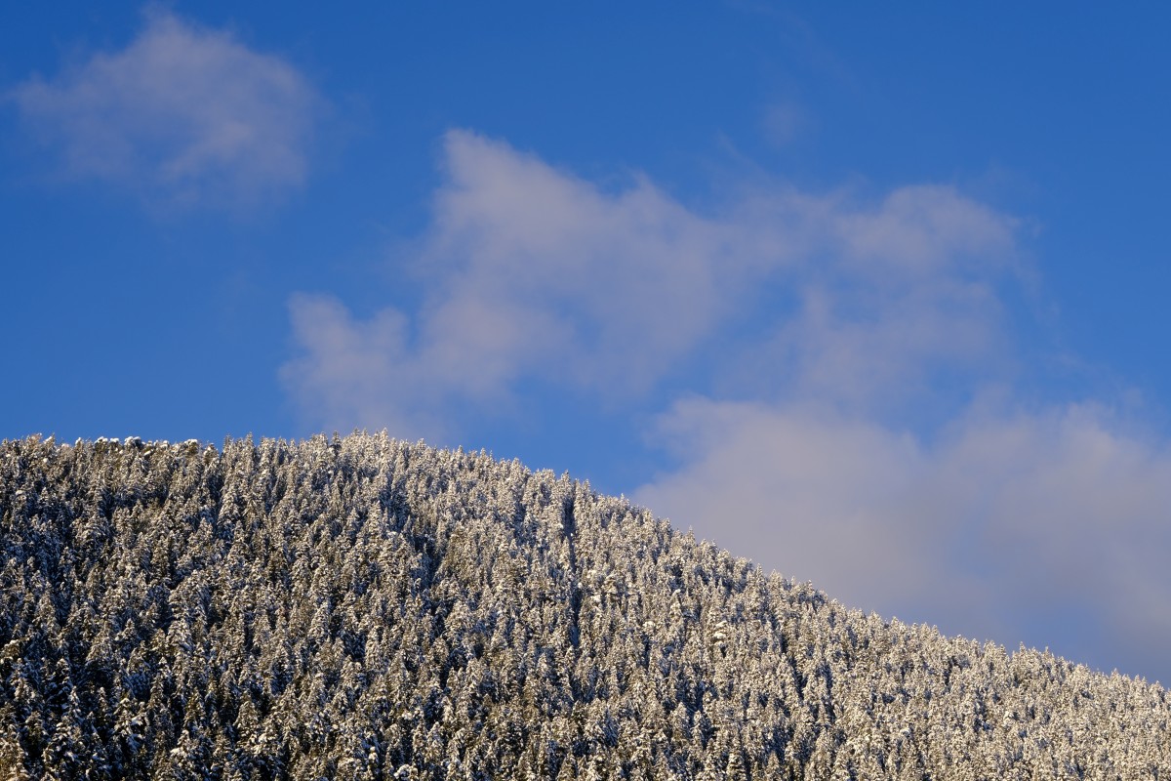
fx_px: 2179
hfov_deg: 30.1
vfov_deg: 20.3
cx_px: 586
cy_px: 390
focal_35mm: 67
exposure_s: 1/250
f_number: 8
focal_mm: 44.7
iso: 160
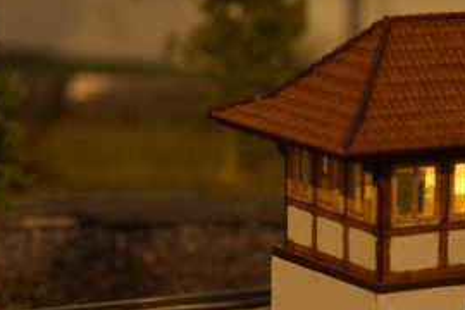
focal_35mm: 222
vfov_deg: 6.2
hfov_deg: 9.2
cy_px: 220
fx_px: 2867
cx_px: 446
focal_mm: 50
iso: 400
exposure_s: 1/25
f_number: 4.5
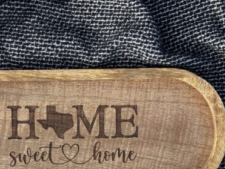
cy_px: 125
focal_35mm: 84
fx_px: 547
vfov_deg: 17.5
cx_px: 72
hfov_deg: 23.1
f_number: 1.6
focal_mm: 5.96
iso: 32
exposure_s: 1/1724
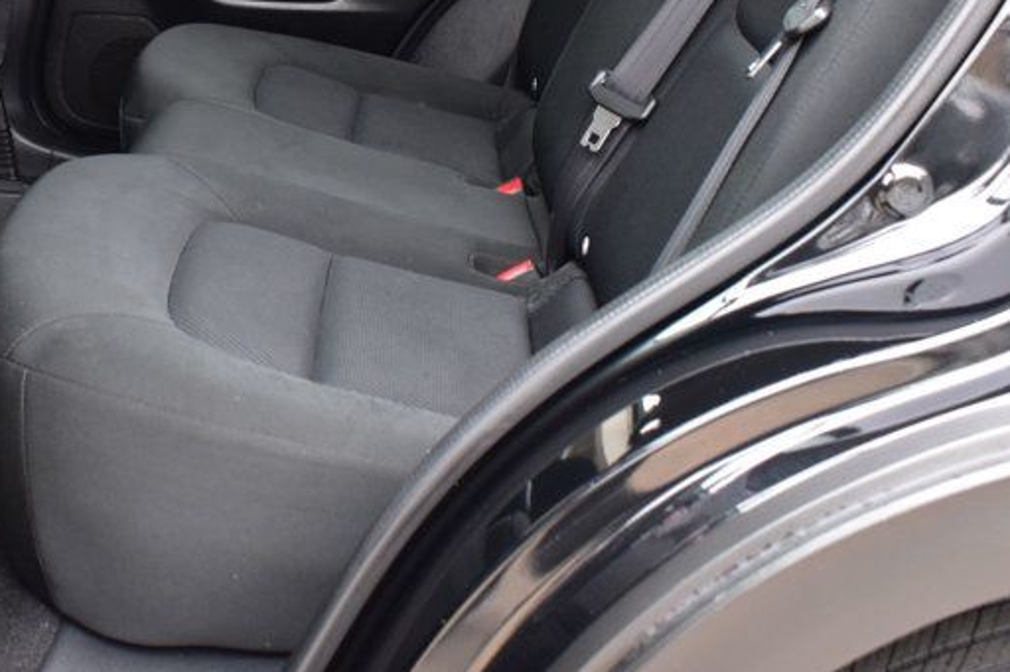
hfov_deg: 31.3
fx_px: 1767
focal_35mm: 63
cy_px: 91
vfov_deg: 21.2
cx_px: 243
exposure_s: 1/15
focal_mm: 21
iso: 450
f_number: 6.3
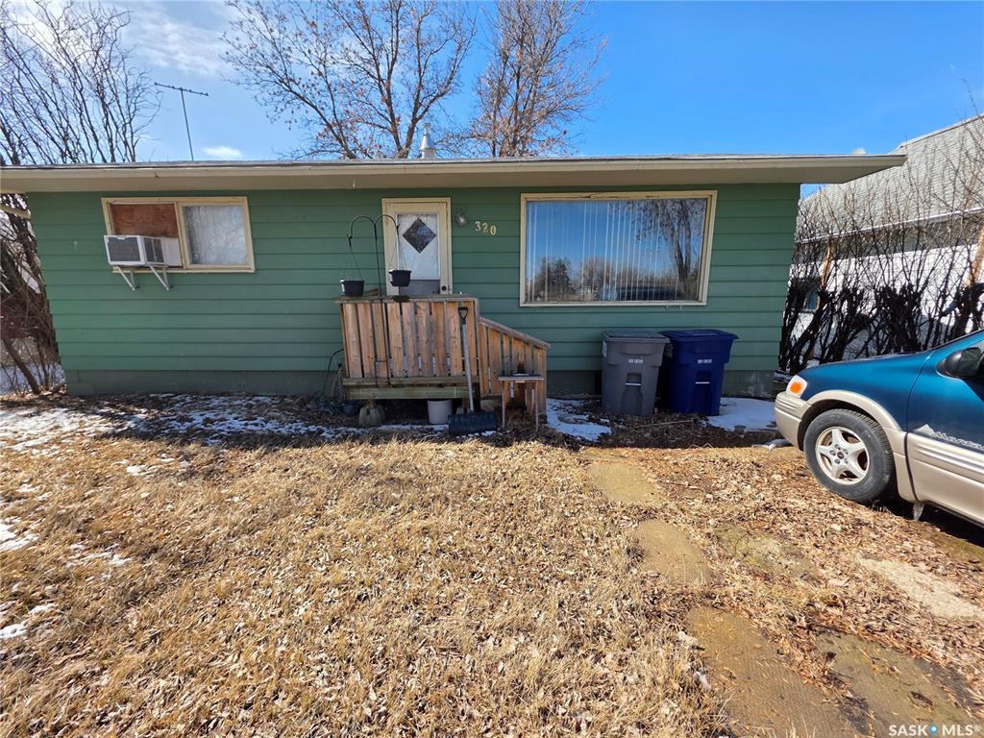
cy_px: 369
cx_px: 492
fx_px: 370
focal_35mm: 13
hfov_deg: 106.2
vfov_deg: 89.9
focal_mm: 2.2
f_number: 1.9
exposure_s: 1/1269
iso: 40
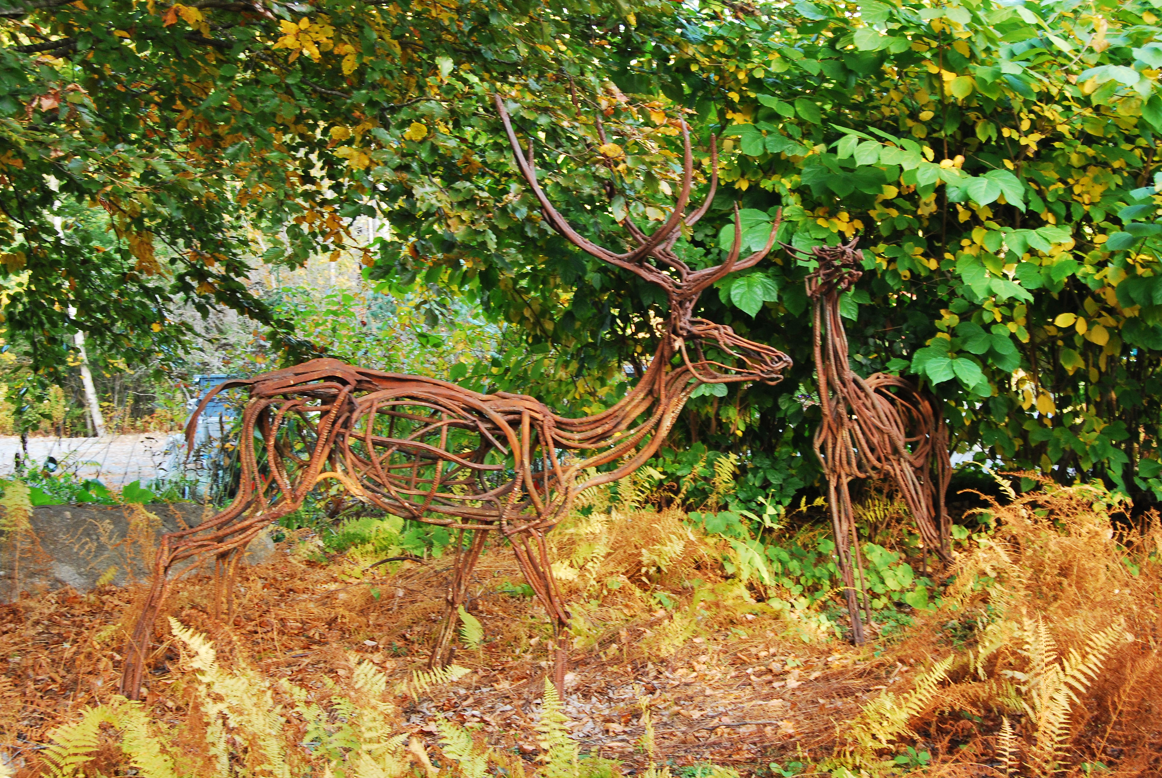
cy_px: 389
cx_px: 581
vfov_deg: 32.0
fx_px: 1357
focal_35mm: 42
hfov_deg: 46.3
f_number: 9
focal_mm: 28
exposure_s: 1/15
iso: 400
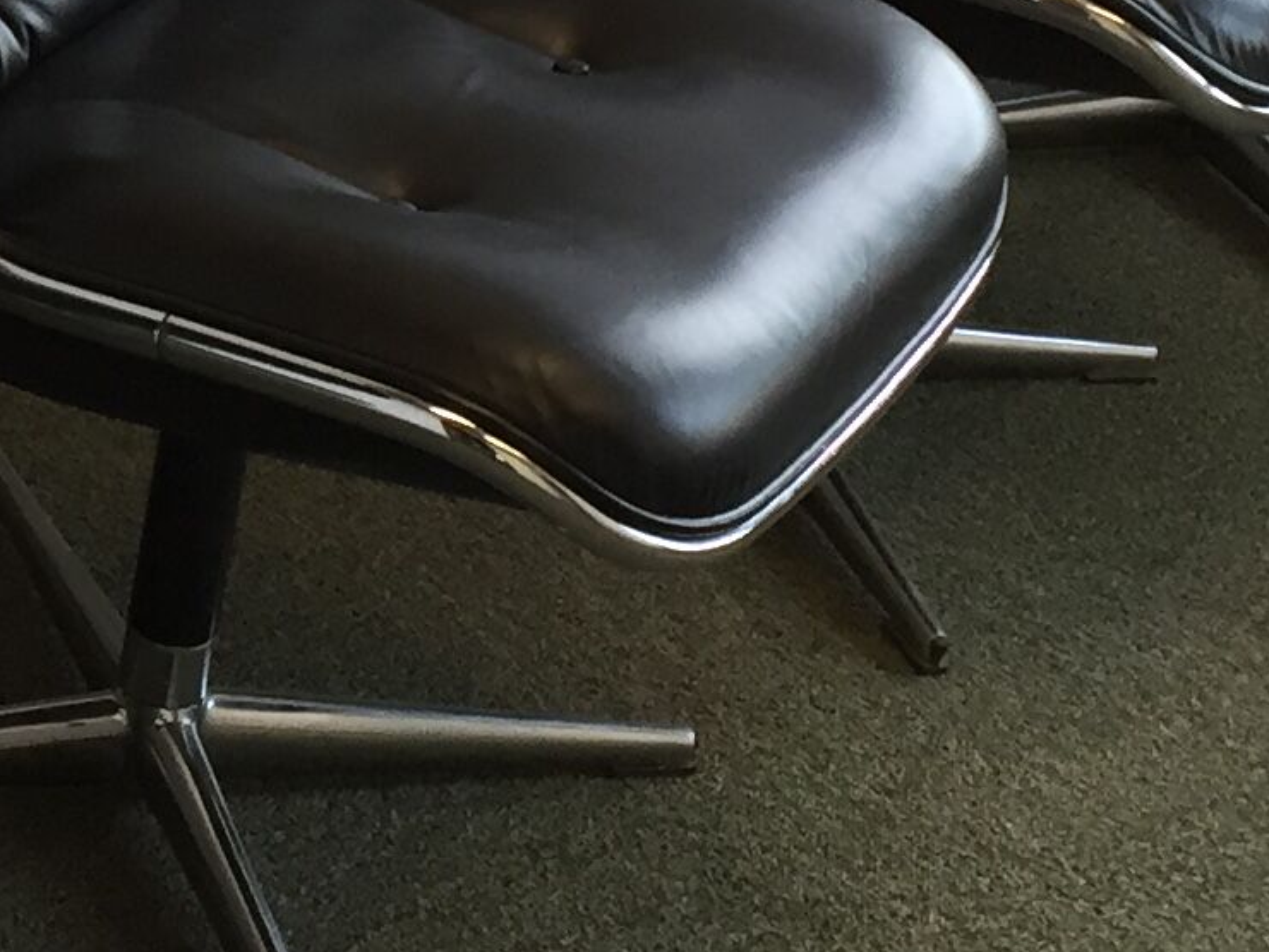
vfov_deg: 11.4
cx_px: -288
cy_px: -172
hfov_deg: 14.8
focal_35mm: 128
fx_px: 4692
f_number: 2.2
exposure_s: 1/33
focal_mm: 4.15
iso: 80
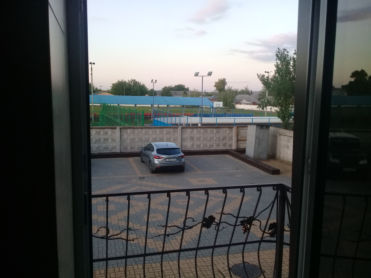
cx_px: 186
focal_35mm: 31
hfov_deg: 58.4
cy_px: 139
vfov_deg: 45.4
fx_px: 332
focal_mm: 3.3
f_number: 2.2
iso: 80
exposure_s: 1/100
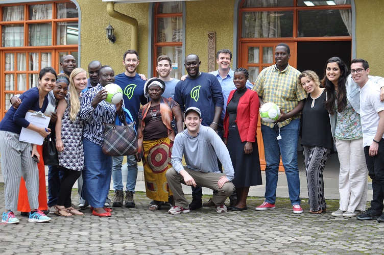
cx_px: 192
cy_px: 128
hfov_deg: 37.9
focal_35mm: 52
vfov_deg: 25.7
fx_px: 559
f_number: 3.5
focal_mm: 35
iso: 200
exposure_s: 1/50
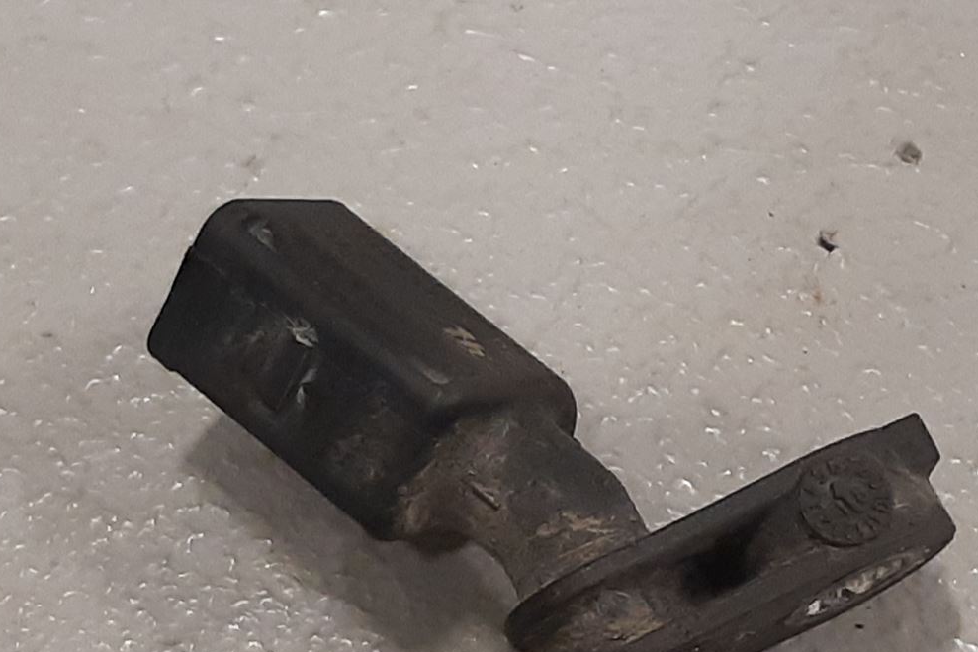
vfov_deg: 23.8
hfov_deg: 35.4
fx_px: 1521
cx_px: 620
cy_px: 522
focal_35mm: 56
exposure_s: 1/50
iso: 200
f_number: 1.7
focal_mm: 3.93
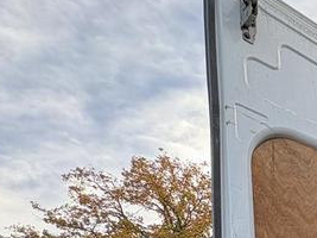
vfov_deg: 25.0
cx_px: 477
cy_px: 338
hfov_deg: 27.5
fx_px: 430
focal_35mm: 47
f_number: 2.2
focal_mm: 2.22
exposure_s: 1/99
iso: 40
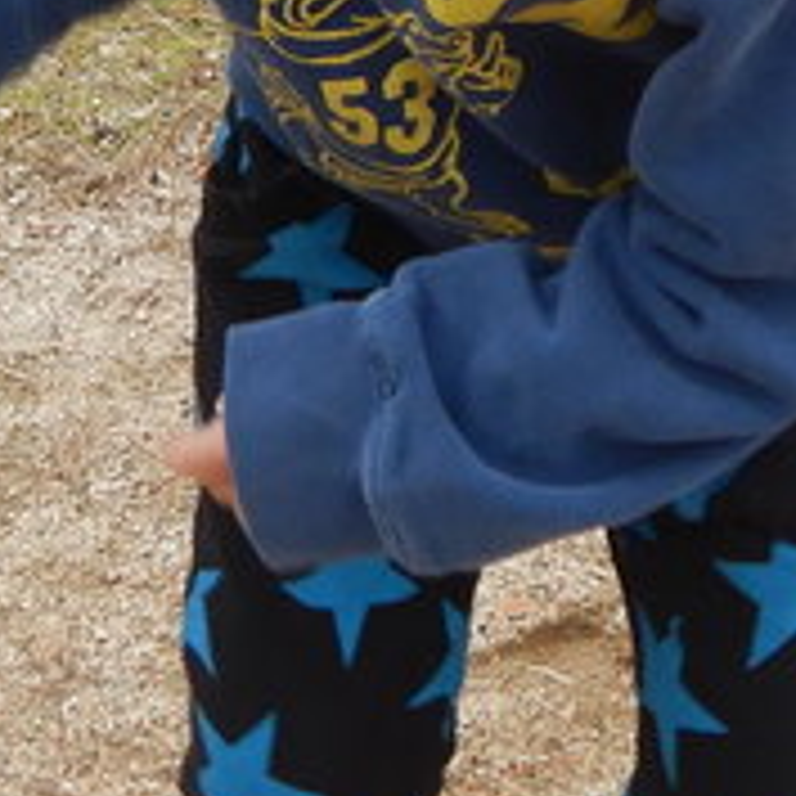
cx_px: 603
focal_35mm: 120
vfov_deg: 14.1
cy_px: -184
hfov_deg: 14.5
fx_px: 3122
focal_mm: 4.3
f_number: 2.8
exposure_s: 1/400
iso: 125
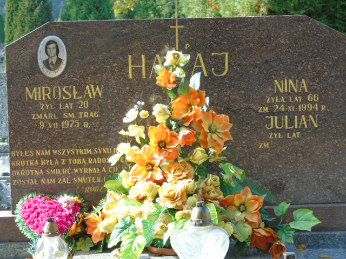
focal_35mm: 94
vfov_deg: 15.7
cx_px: 173
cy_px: 130
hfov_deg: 20.9
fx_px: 940
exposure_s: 1/80
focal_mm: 17
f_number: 4.3
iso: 80
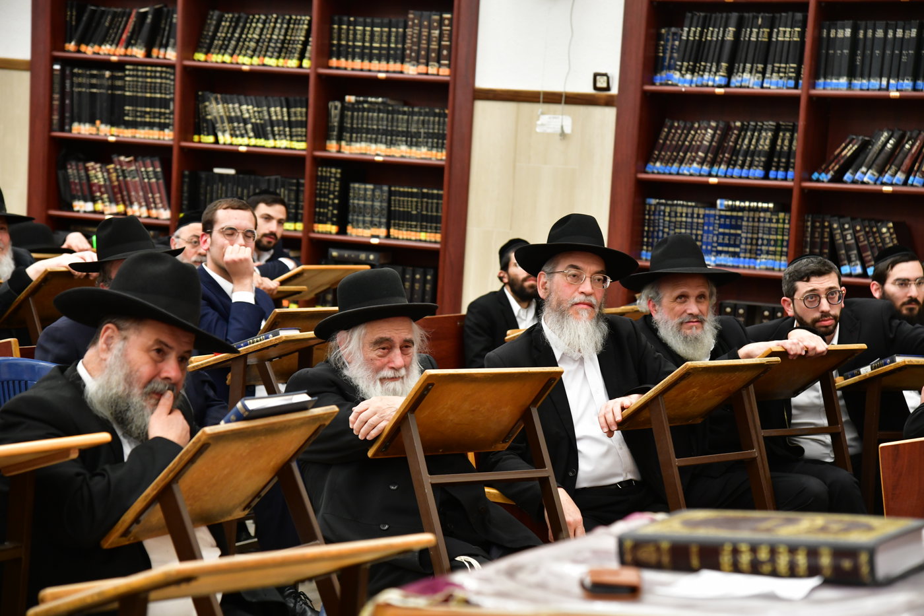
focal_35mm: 92
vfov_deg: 14.9
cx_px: 462
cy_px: 308
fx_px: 2361
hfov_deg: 22.1
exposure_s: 1/100
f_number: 5.6
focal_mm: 92
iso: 2000
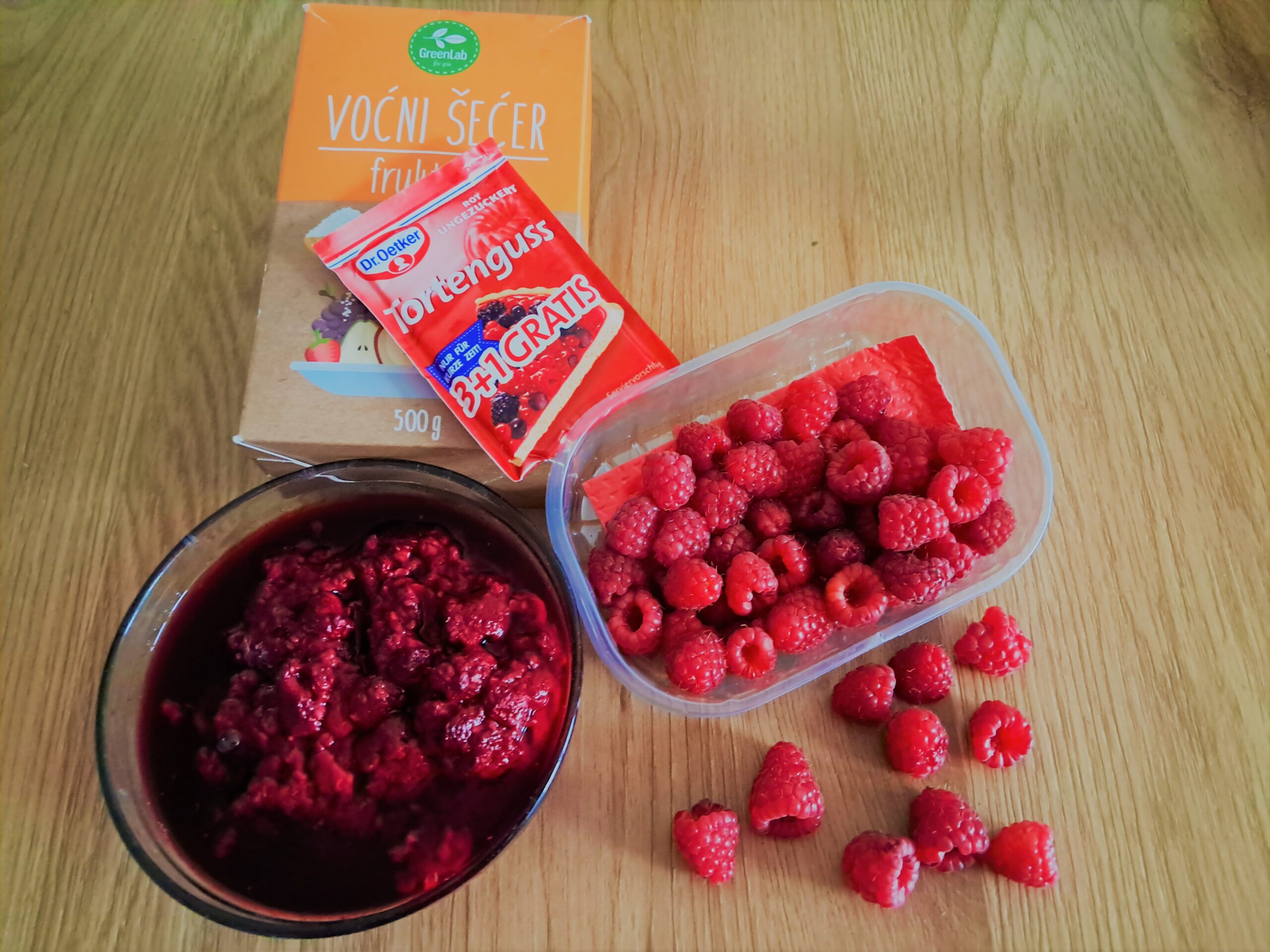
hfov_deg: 65.3
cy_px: 476
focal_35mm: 27
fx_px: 991
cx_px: 635
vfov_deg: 51.4
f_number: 1.8
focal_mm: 4
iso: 1250
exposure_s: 1/20
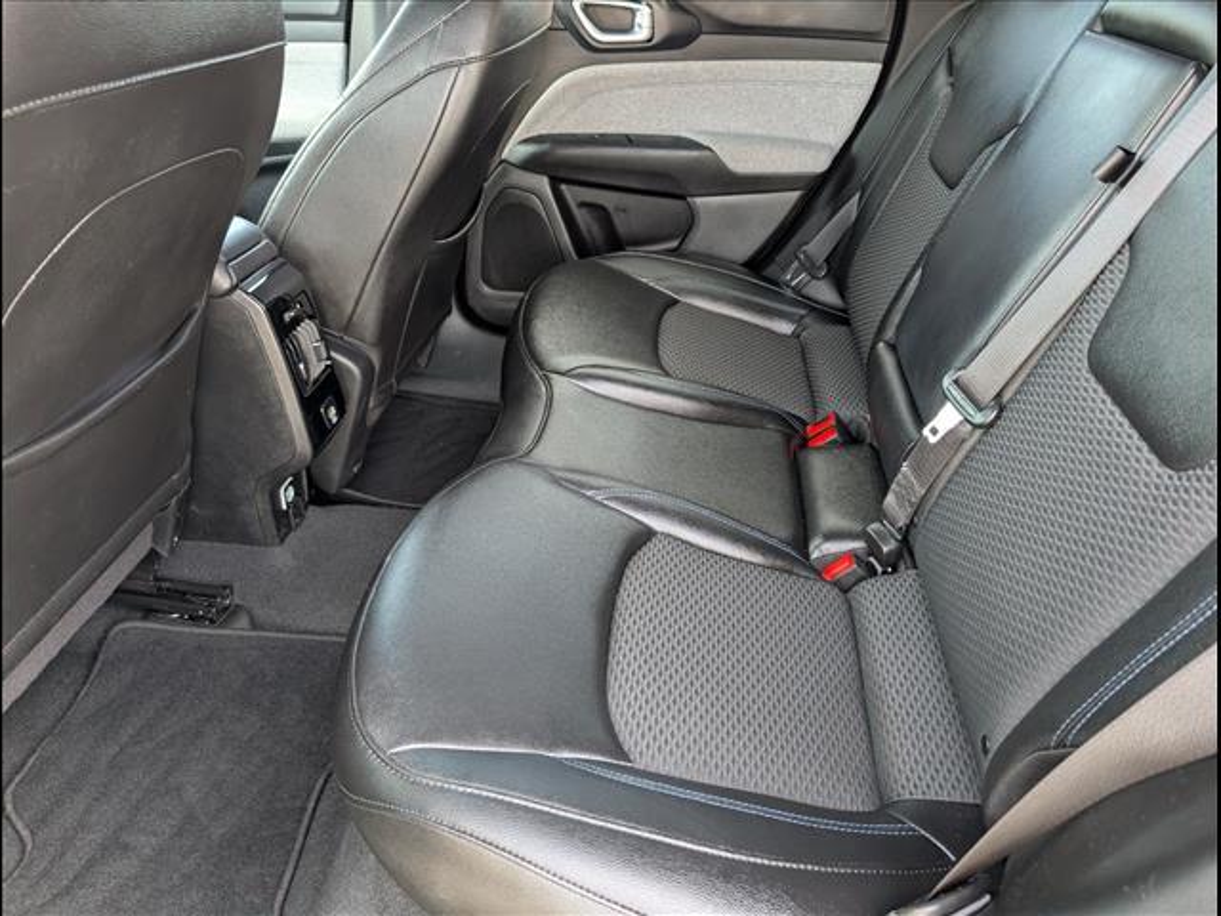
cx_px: 610
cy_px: 458
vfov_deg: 56.8
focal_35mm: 24
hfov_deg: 71.6
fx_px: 847
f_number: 1.68
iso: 1107
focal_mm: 6.9
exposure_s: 1/435
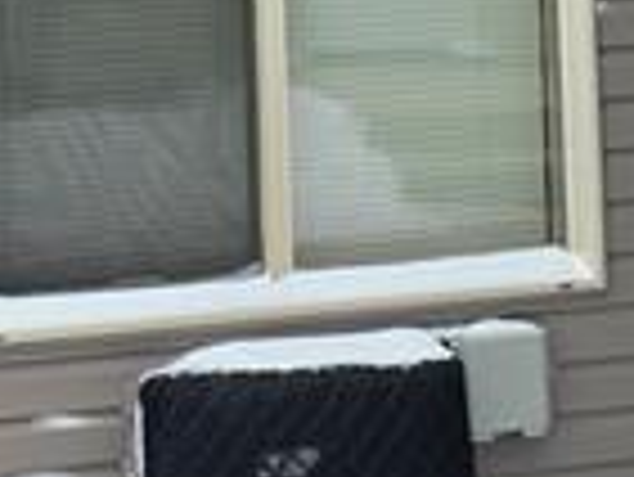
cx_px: 67
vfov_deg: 8.5
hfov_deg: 11.7
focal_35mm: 167
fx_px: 3061
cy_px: -392
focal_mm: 6.3
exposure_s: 1/180
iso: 32
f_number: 1.7
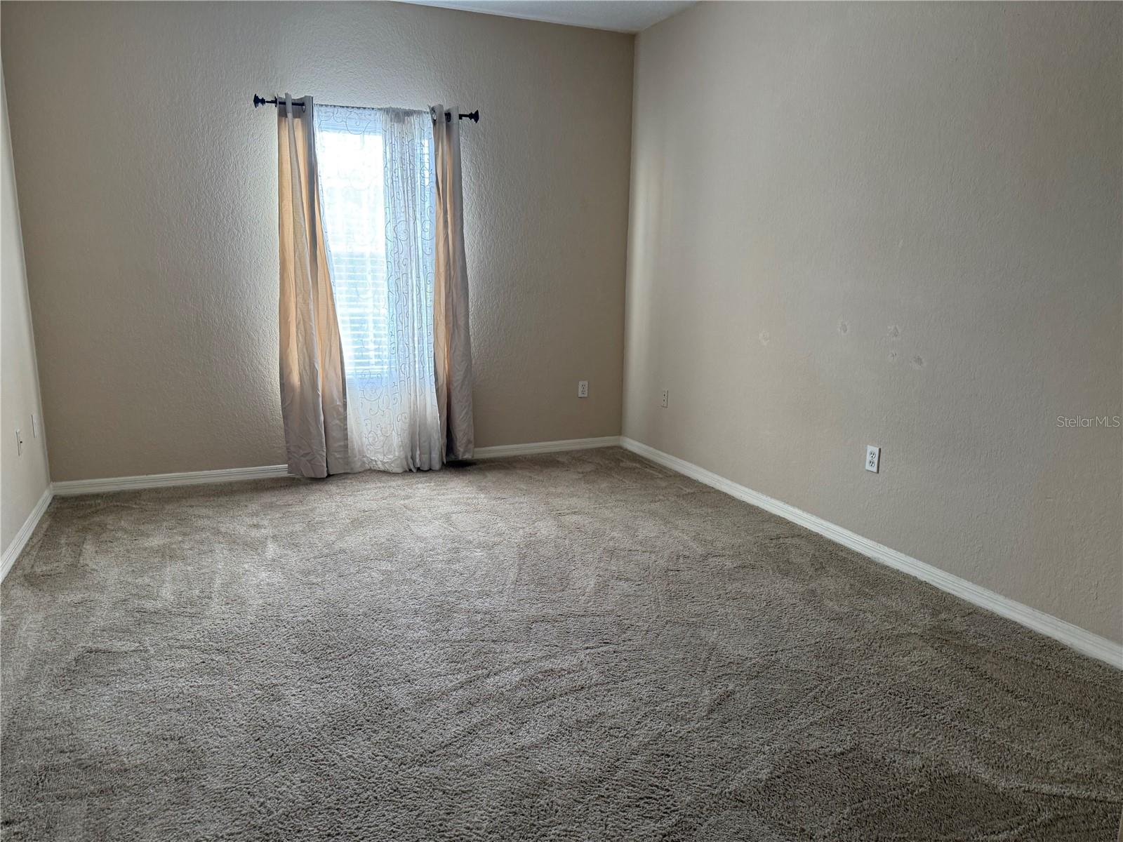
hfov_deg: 71.6
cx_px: 562
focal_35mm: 24
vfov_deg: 56.8
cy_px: 421
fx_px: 779
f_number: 1.78
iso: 200
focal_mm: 6.76
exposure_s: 1/116
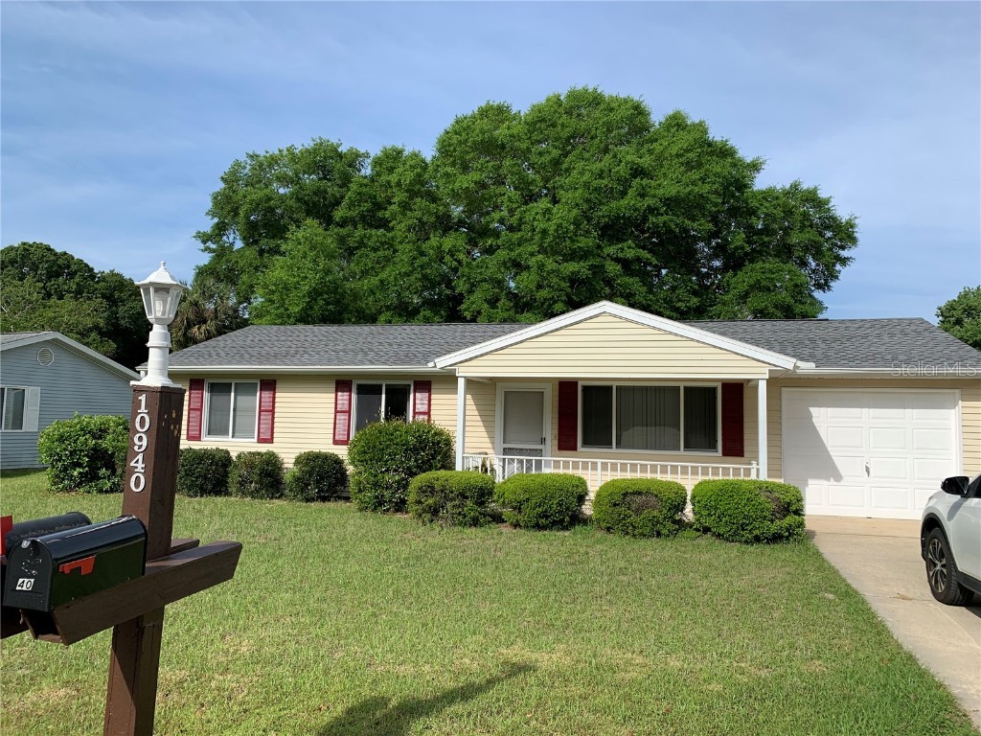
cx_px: 490
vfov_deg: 53.1
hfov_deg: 67.3
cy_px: 368
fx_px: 737
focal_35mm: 26
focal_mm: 4.25
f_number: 1.8
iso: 25
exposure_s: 1/2160
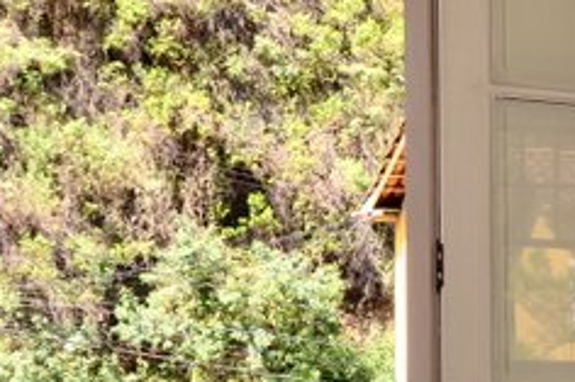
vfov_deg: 17.2
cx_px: 785
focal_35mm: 78
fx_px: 1245
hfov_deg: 22.7
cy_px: 349
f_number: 8
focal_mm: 12
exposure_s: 1/60
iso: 100
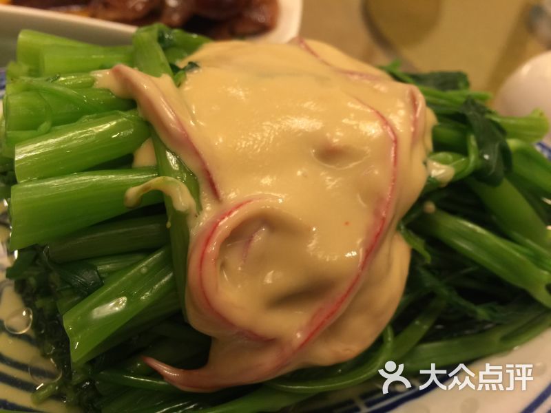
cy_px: 206
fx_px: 462
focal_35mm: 29
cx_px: 276
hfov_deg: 61.7
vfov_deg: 48.2
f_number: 2.2
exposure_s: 1/17
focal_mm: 4.15
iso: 64
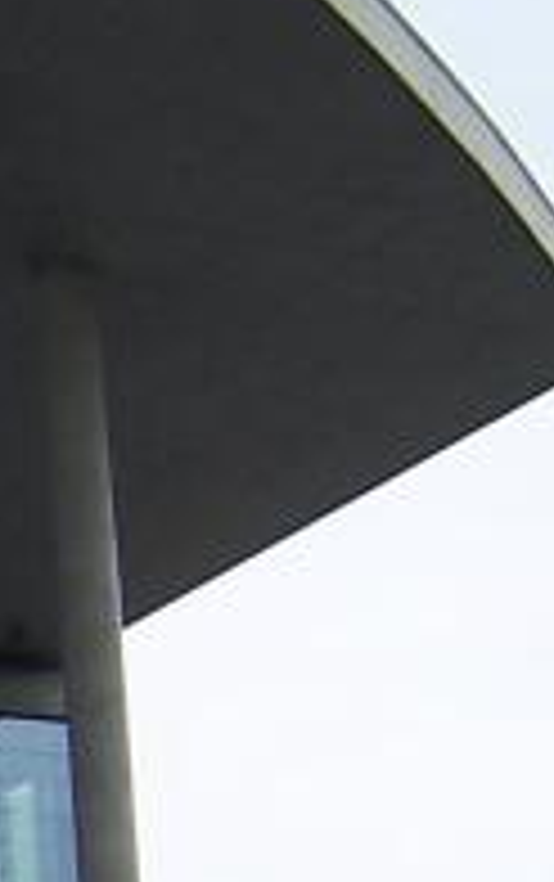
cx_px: -878
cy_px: 1008
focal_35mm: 199
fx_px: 4793
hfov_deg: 6.3
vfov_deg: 10.4
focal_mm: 6
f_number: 3
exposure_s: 1/500
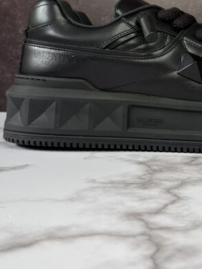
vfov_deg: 26.7
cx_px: 179
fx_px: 560
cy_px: 74
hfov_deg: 20.1
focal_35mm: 72
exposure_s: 1/64
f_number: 1.78
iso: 125
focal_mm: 6.76
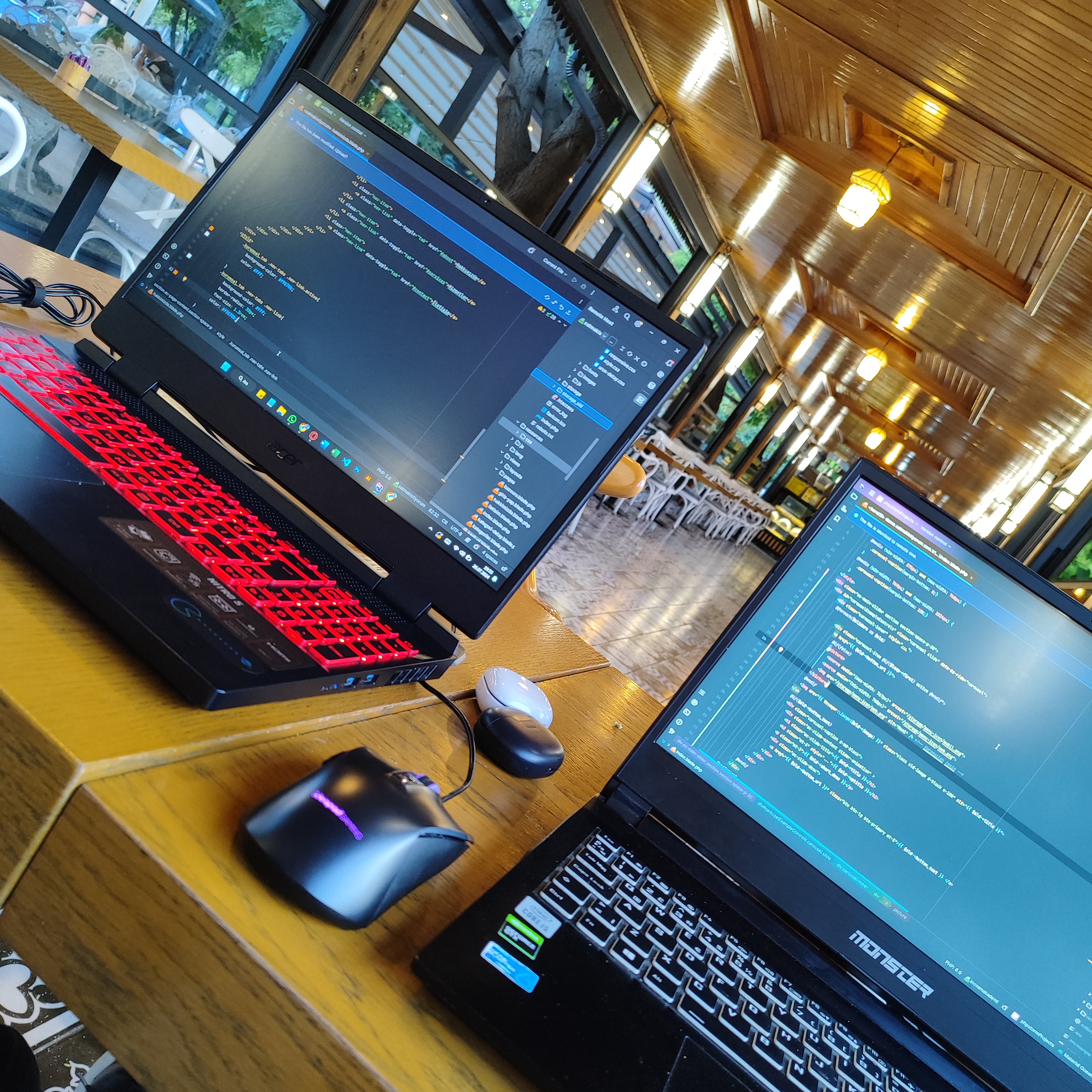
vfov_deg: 55.5
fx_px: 1035
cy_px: 607
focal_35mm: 29
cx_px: 558
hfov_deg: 55.6
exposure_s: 1/33
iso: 771
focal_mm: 5.89
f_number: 1.89
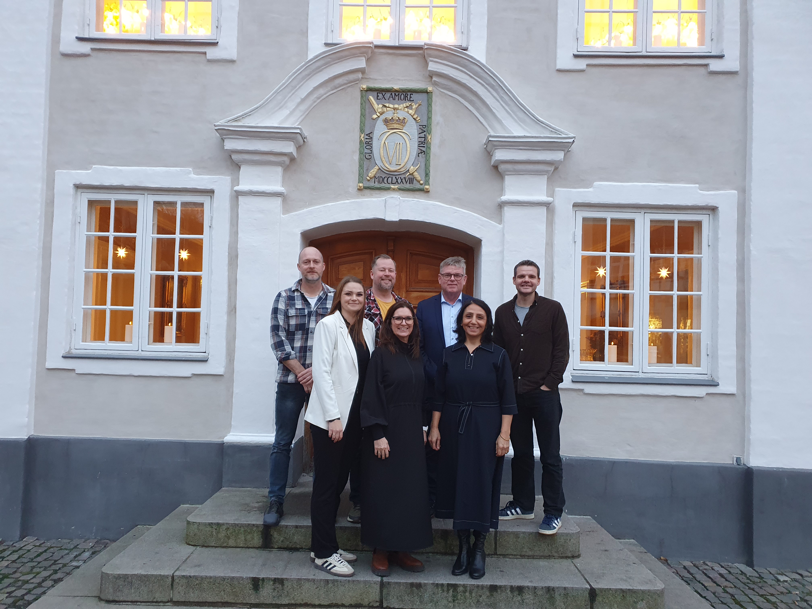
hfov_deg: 67.3
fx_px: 610
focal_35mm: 26
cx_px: 406
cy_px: 304
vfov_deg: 53.1
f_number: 1.5
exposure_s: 1/50
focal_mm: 4.32
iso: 200
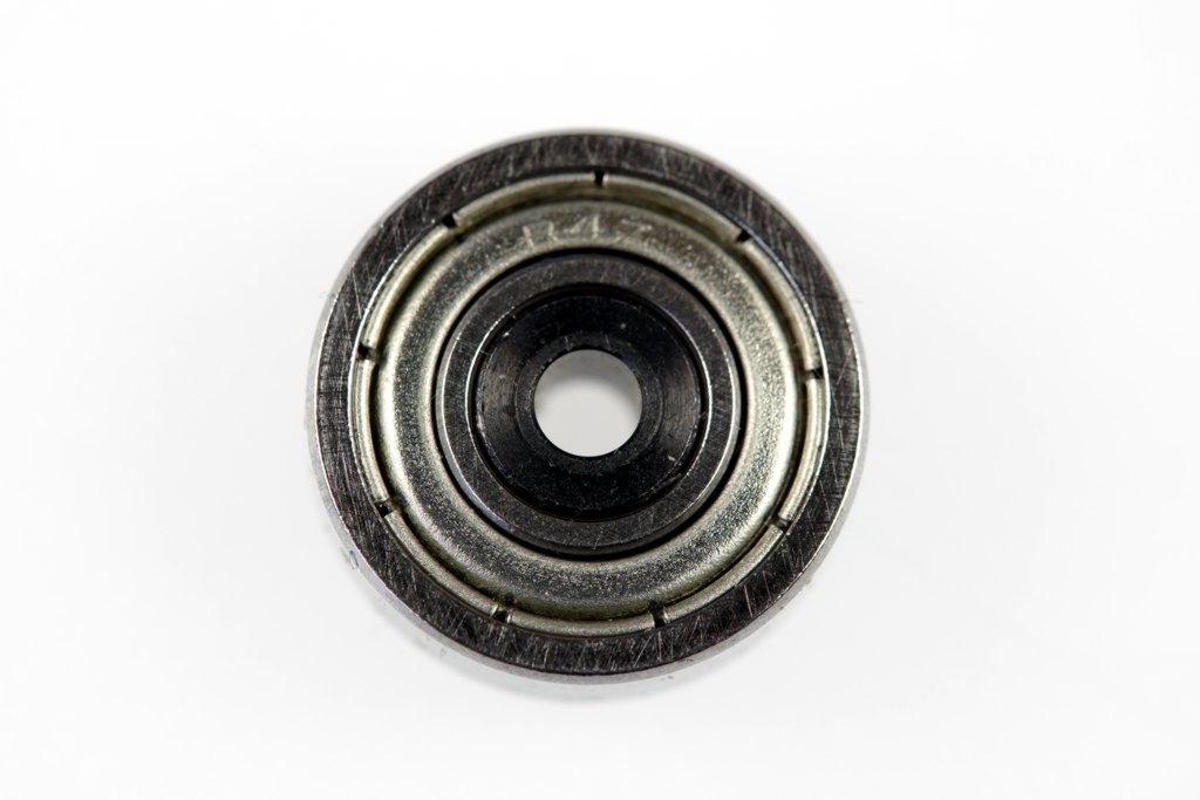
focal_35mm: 90
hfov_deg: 22.6
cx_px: 600
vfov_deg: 15.2
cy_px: 400
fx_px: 3000
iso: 400
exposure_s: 1/160
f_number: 5
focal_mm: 60
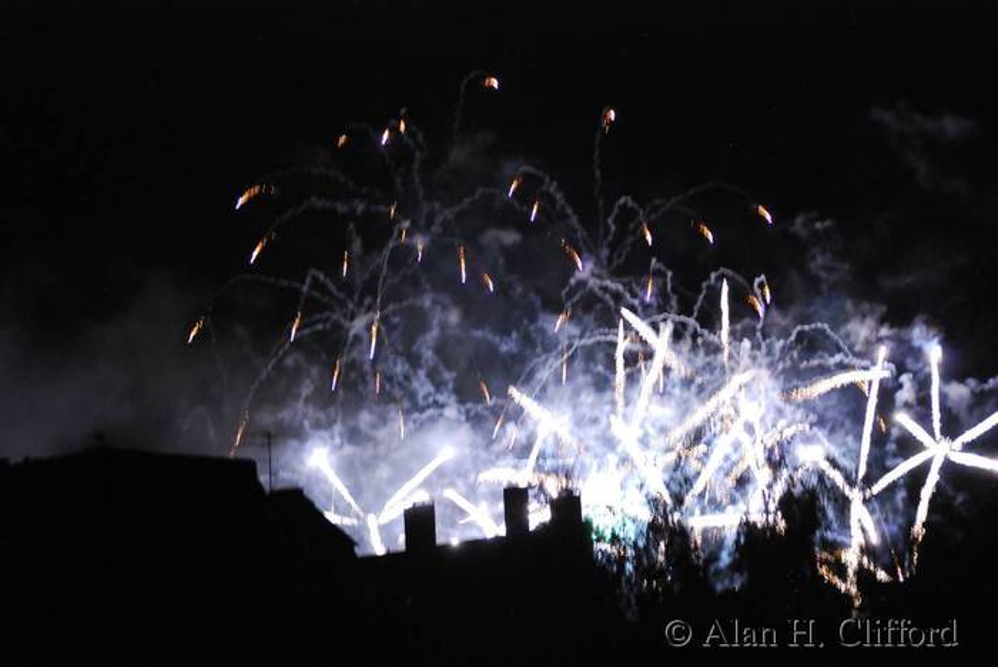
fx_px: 3746
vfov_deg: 10.2
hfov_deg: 15.2
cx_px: 499
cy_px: 334
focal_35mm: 135
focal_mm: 90
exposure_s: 1/13
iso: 1600
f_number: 5.3
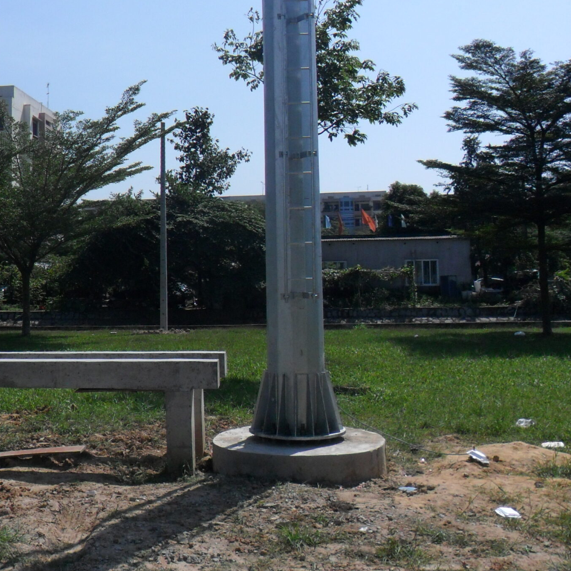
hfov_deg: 36.7
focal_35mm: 45
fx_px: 840
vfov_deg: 37.3
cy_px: 217
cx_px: 149
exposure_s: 1/500
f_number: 8.9
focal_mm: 4.9
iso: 80
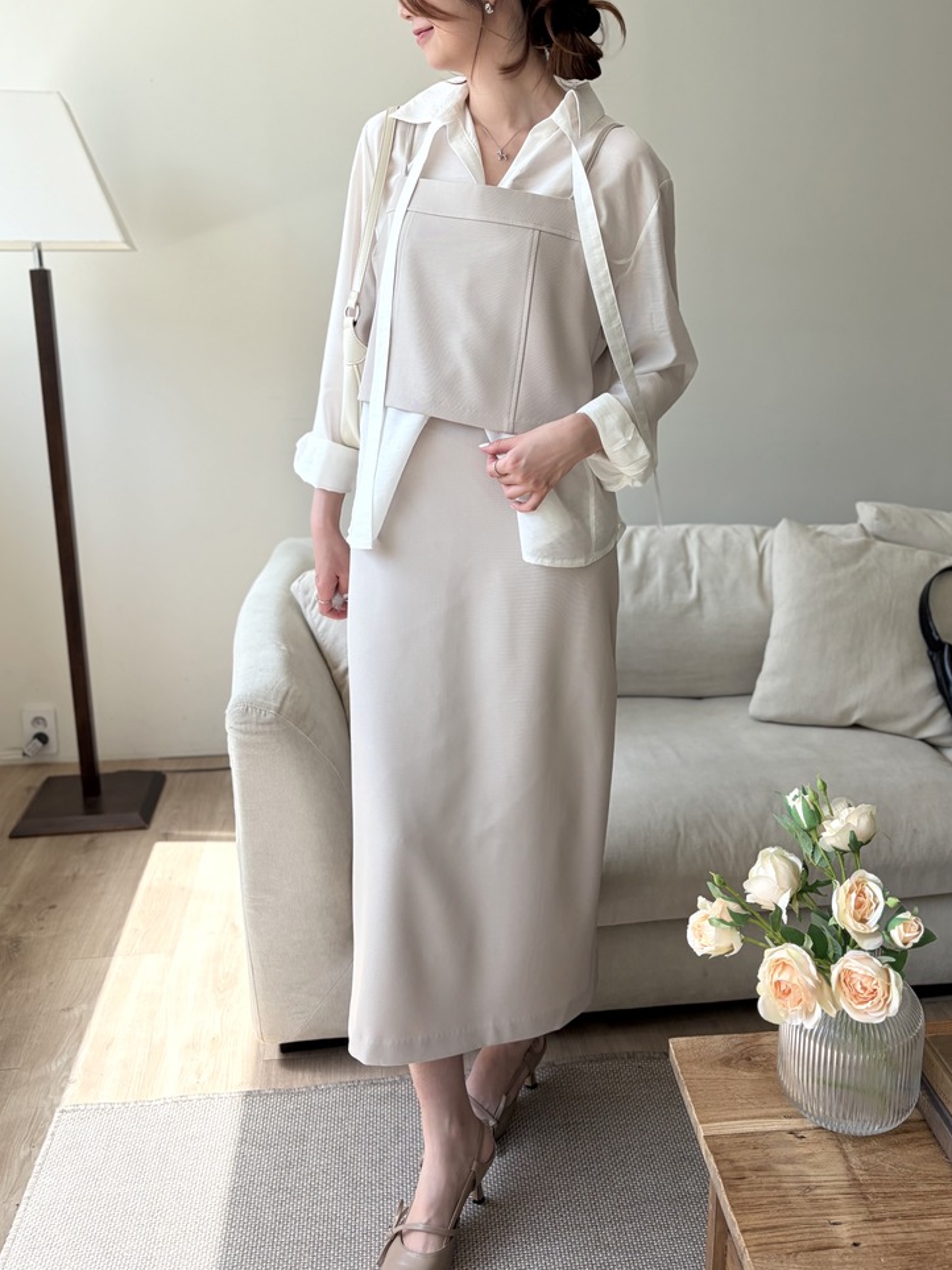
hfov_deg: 51.3
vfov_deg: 65.3
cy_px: 657
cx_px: 461
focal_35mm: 27
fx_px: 990
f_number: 1.6
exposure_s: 1/478
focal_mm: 5.96
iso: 64
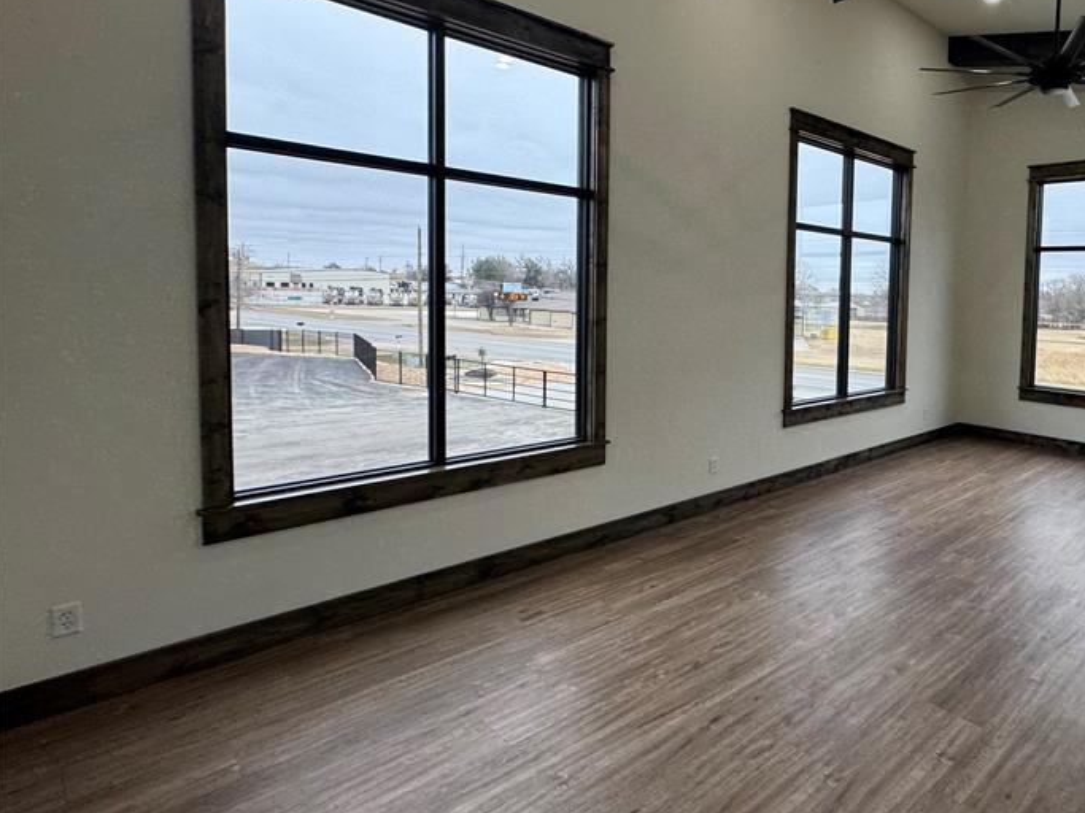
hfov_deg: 73.6
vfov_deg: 63.0
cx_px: 809
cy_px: 333
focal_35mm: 21
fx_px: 658
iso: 80
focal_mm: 2.22
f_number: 2.2
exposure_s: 1/120
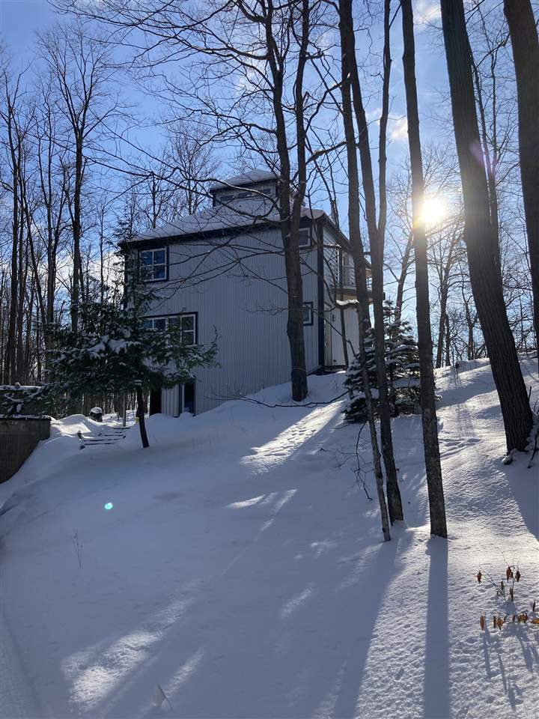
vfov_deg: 63.4
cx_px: 270
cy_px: 360
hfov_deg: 49.7
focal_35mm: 28
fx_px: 581
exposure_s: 1/2404
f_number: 1.8
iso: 20
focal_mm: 3.99
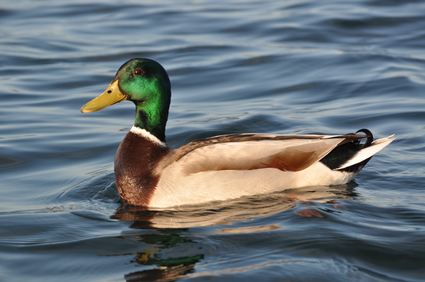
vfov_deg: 7.9
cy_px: 141
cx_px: 212
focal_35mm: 174
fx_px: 2052
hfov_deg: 11.8
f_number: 8
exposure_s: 1/250
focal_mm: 116
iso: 200
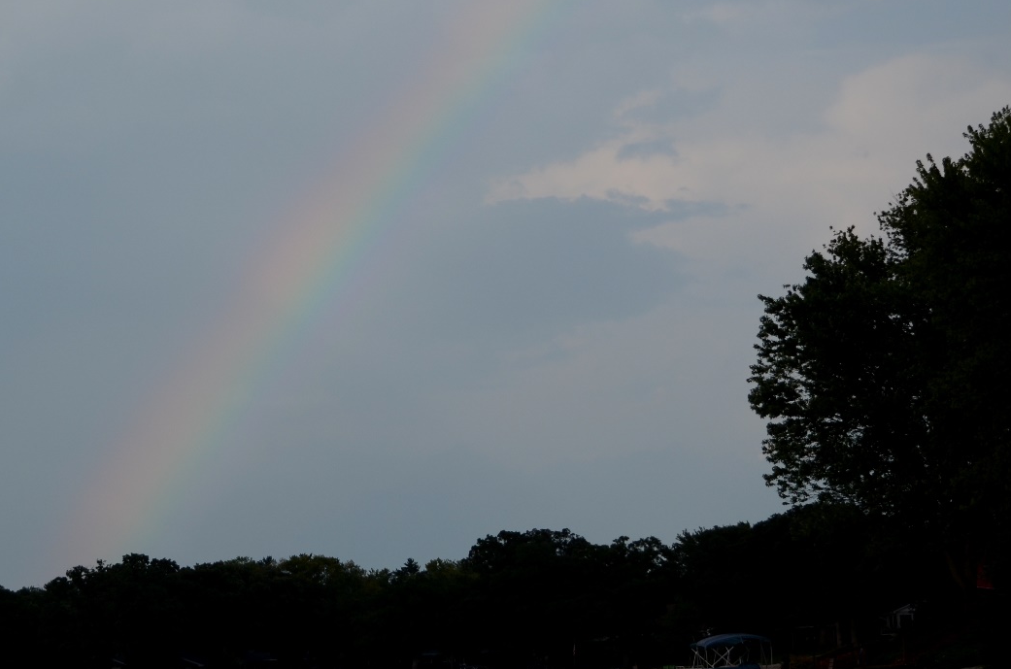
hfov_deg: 16.2
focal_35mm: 127
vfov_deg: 10.8
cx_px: 324
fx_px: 3552
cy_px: 294
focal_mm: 55
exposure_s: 1/1000
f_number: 5
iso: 125
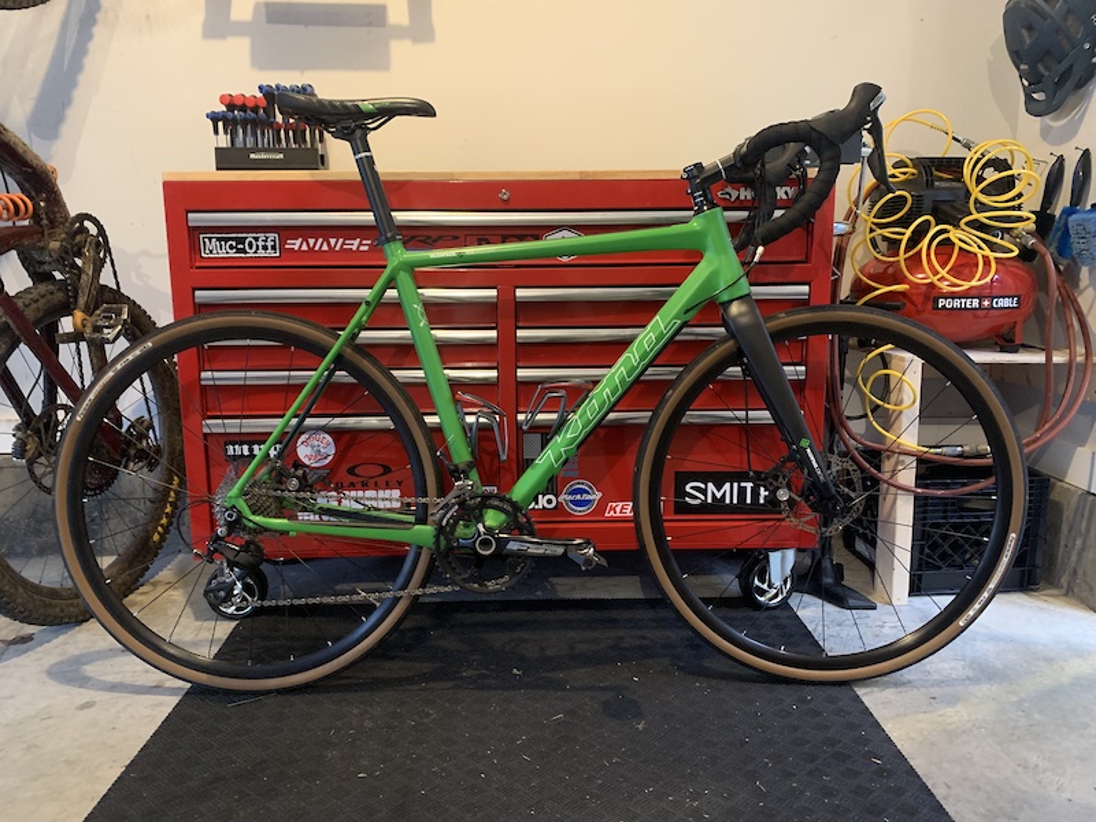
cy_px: 411
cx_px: 548
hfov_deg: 67.3
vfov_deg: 53.1
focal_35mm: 26
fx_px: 823
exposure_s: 1/30
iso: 640
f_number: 1.8
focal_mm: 4.25
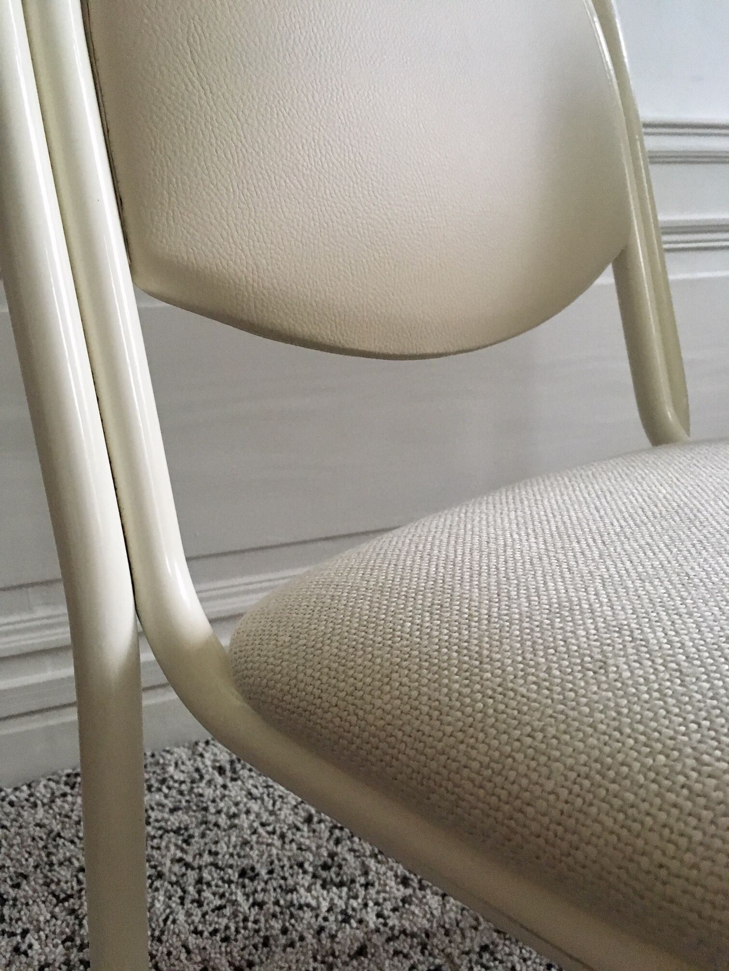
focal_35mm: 29
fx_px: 814
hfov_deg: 48.2
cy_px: 486
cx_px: 364
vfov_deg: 61.7
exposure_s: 1/25
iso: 200
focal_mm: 4.15
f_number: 2.2
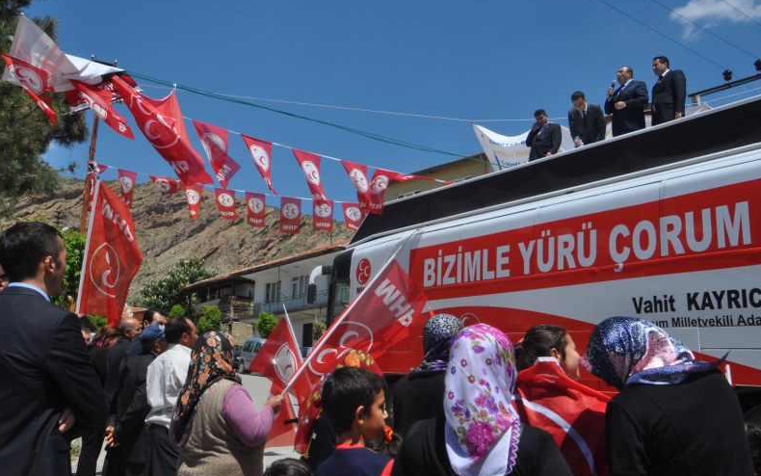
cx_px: 381
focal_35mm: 34
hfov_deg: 56.7
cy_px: 228
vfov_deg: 37.3
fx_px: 705
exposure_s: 1/400
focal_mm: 22
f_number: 10
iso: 200
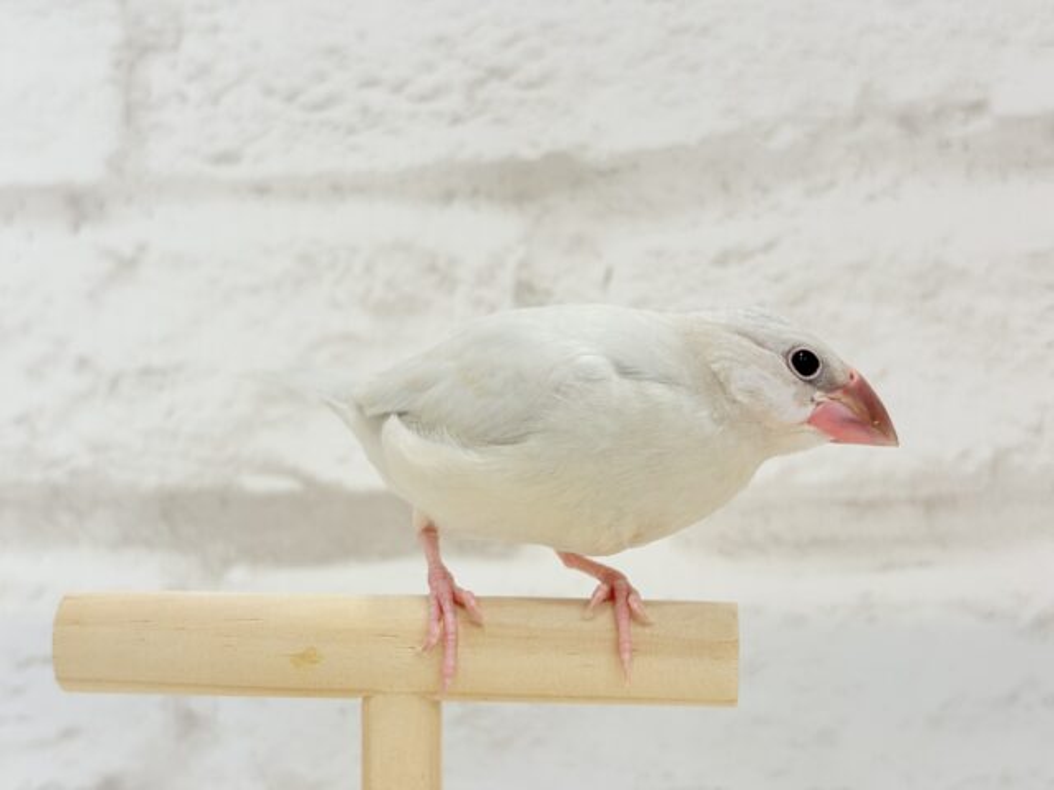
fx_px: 1583
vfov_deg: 28.0
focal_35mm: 52
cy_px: 395
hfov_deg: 36.8
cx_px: 527
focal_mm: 5.96
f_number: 1.6
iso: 32
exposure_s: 1/50
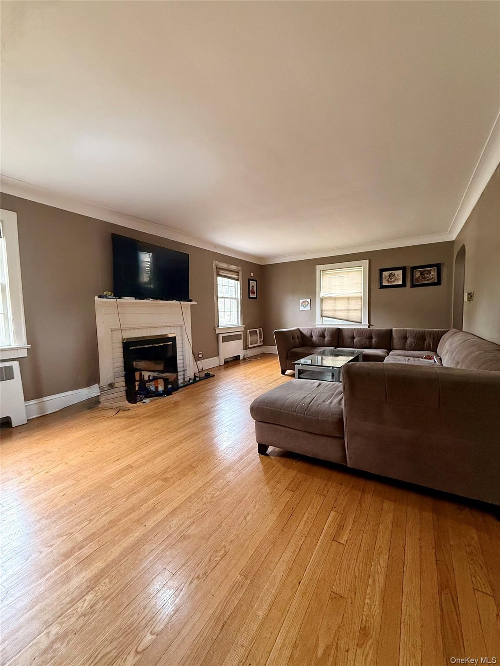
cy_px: 333
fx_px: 270
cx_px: 250
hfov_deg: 85.7
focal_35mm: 14
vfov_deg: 102.1
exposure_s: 1/60
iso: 320
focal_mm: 2.22
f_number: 2.2
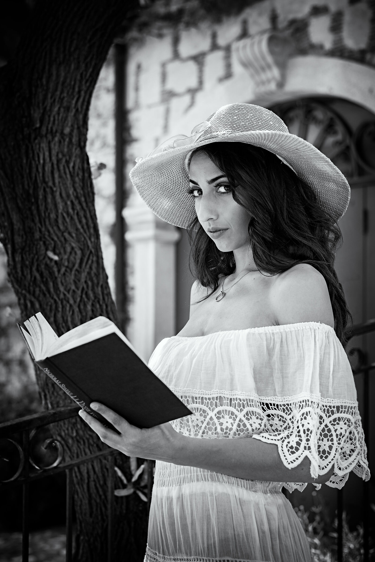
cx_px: 188
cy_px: 281
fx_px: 781
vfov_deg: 39.6
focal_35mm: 50
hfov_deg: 27.0
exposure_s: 1/500
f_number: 3.5
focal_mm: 50
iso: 250
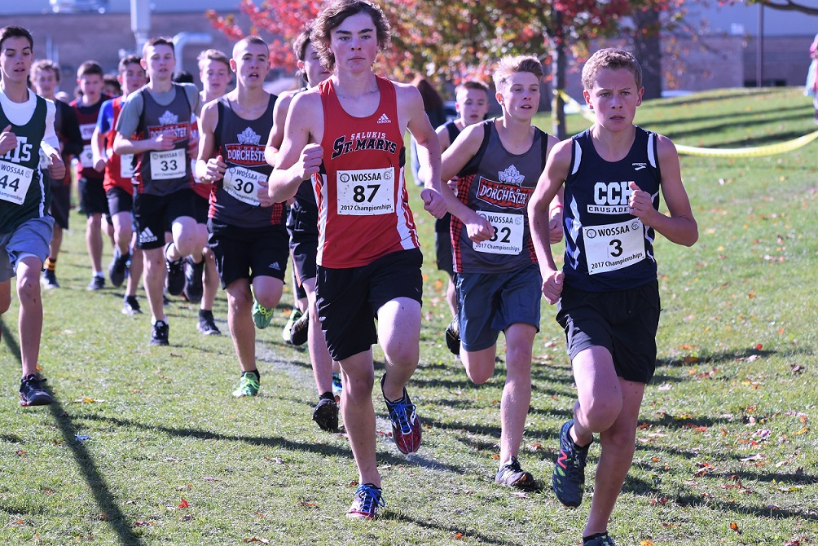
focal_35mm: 150
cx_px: 409
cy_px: 273
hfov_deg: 13.7
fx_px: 3409
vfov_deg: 9.2
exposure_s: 1/1000
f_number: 5
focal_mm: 100
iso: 360
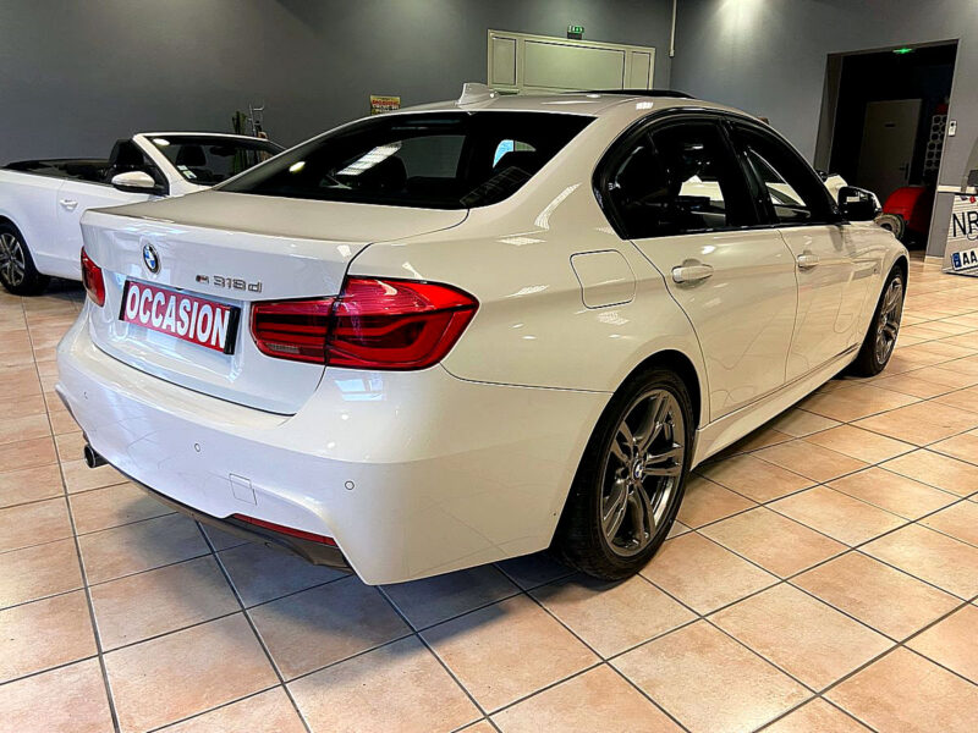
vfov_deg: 53.1
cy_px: 366
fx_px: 735
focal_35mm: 26
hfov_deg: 67.3
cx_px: 489
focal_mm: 4.25
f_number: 1.8
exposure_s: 1/50
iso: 100
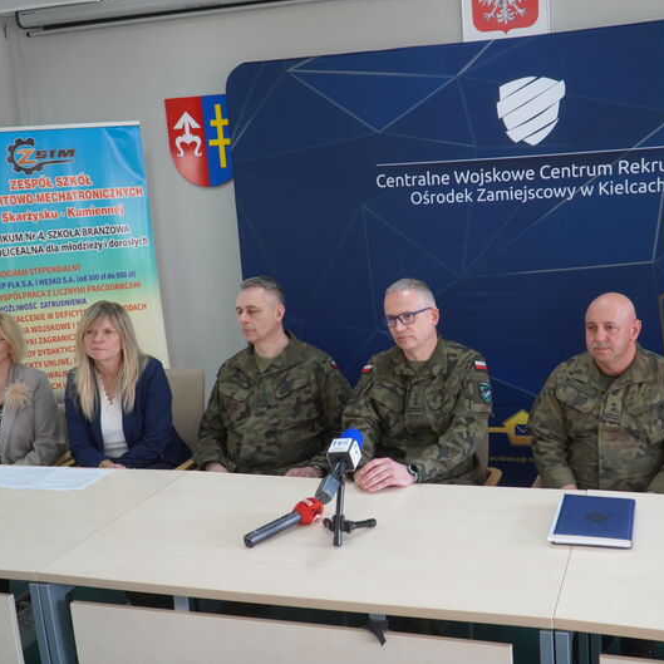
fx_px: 795
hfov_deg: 44.9
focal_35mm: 37
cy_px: 332
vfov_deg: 45.3
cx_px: 417
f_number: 4
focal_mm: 19
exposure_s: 1/160
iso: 1000
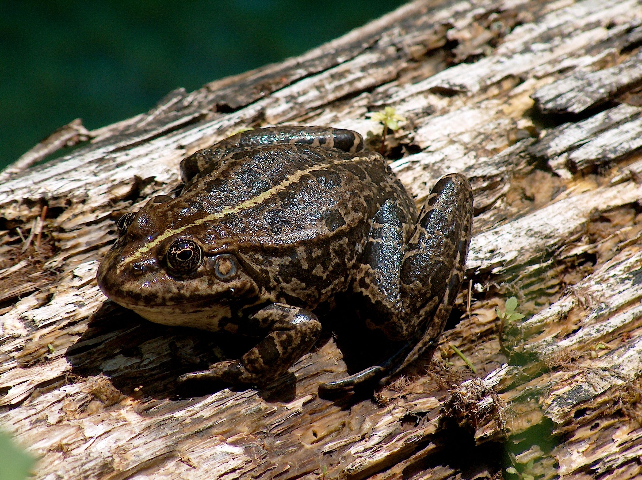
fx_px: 5504
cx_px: 321
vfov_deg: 5.0
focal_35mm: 297
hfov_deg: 6.7
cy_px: 240
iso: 100
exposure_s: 1/862
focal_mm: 61
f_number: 4.4
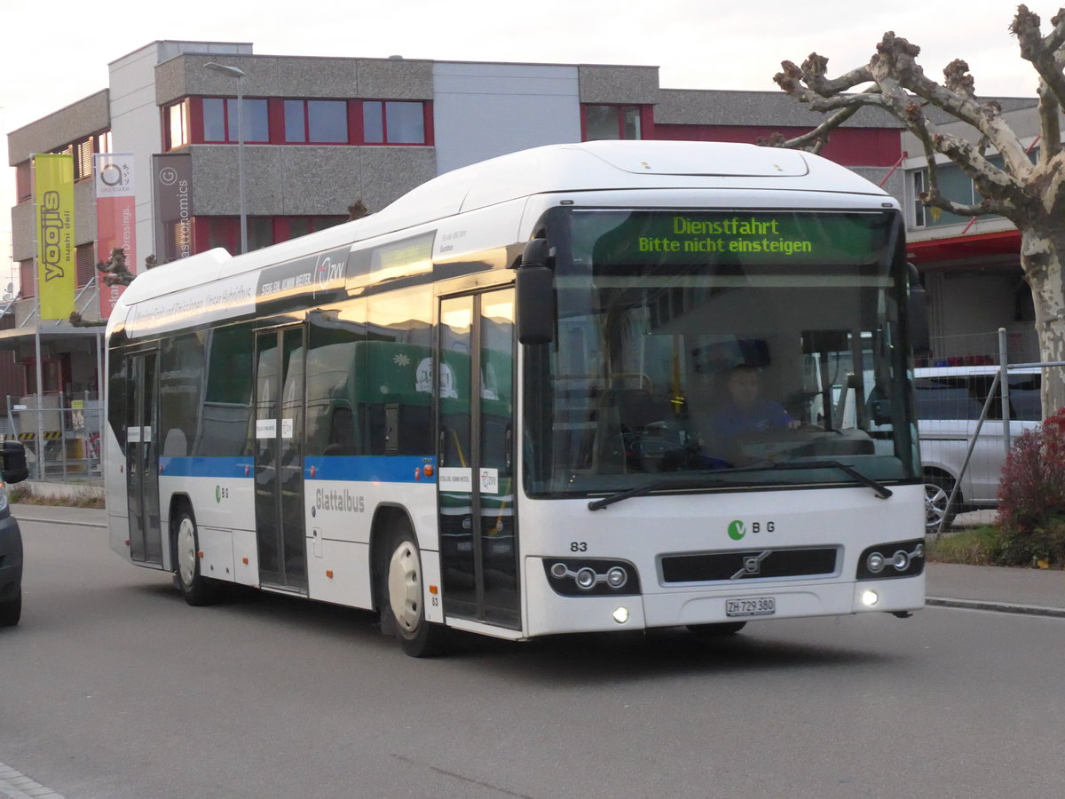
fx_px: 2461
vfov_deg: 18.4
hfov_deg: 24.4
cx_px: 532
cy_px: 400
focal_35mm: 80
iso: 1250
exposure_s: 1/320
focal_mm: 16
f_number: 4.4
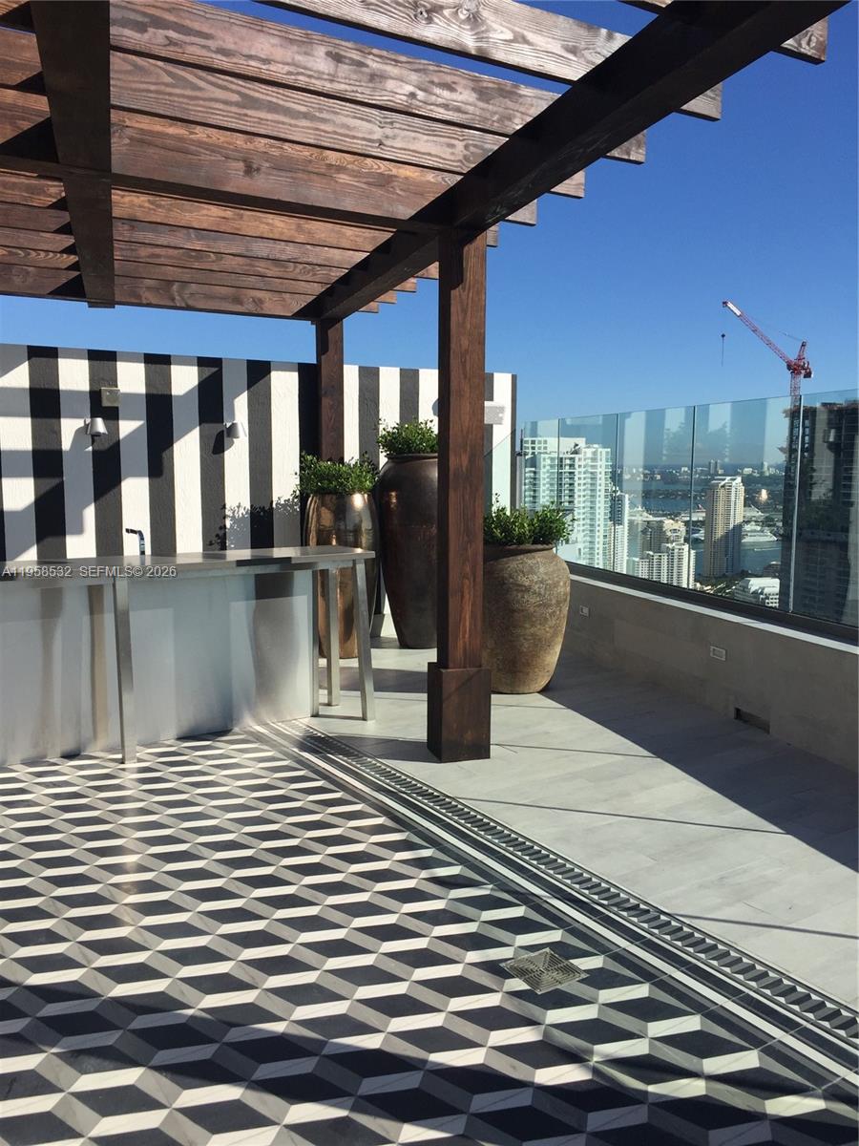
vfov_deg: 61.7
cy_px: 573
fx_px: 960
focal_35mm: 29
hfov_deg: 48.2
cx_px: 430
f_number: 2.2
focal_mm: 4.15
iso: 32
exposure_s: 1/3300
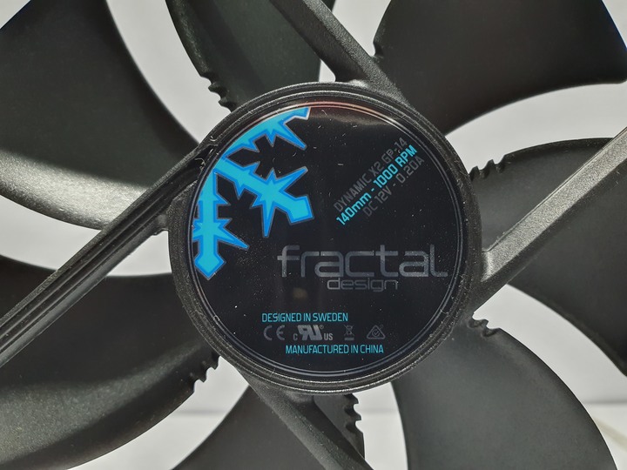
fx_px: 471
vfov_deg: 53.1
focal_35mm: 26
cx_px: 314
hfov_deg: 67.3
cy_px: 235
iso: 320
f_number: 2.4
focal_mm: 4.32
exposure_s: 1/40
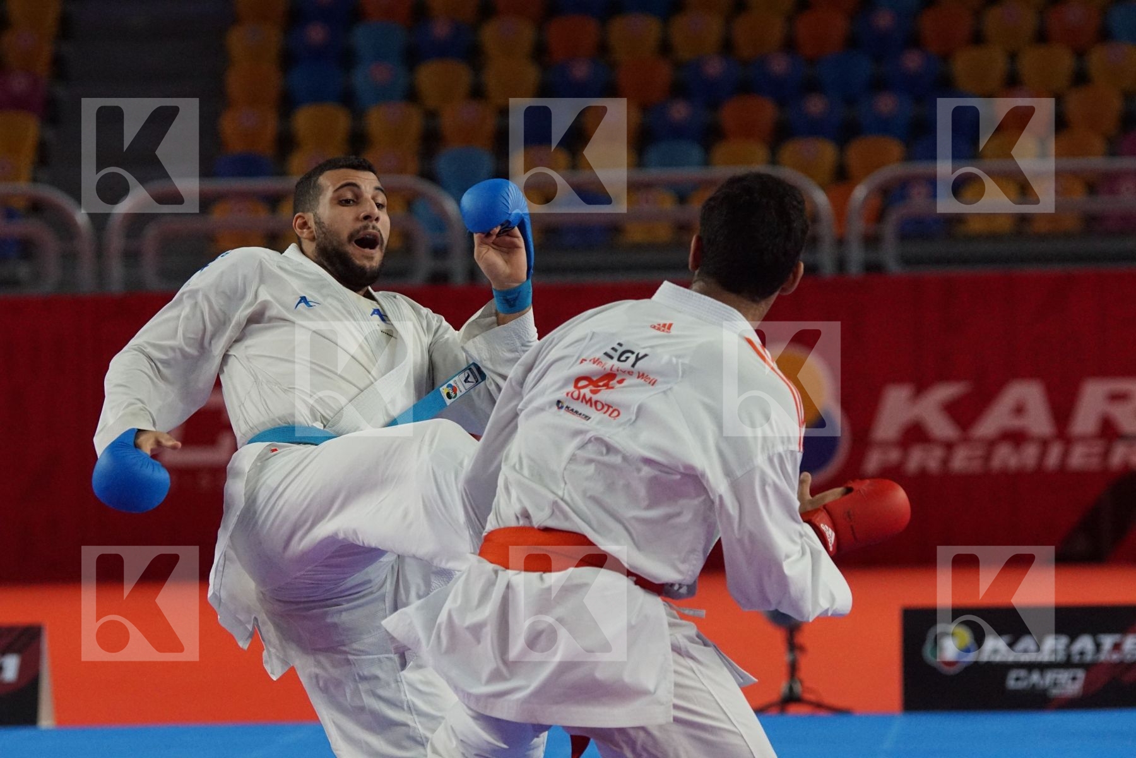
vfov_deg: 6.8
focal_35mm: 202
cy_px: 379
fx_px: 6390
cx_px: 568
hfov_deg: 10.2
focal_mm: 135
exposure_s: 1/2000
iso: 3200
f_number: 3.2
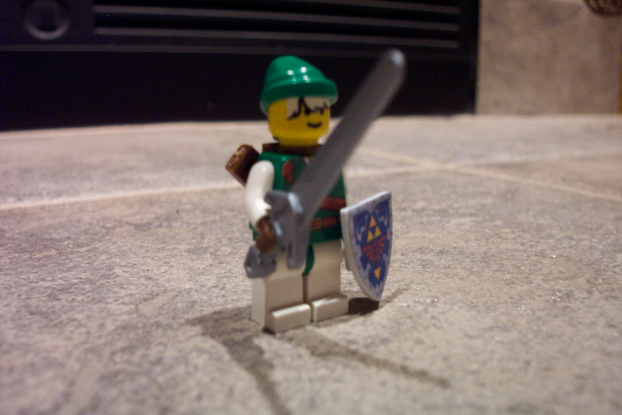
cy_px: 208
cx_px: 311
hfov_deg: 54.4
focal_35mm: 35
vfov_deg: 37.9
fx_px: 605
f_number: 2.8
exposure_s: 1/8
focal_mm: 7.5
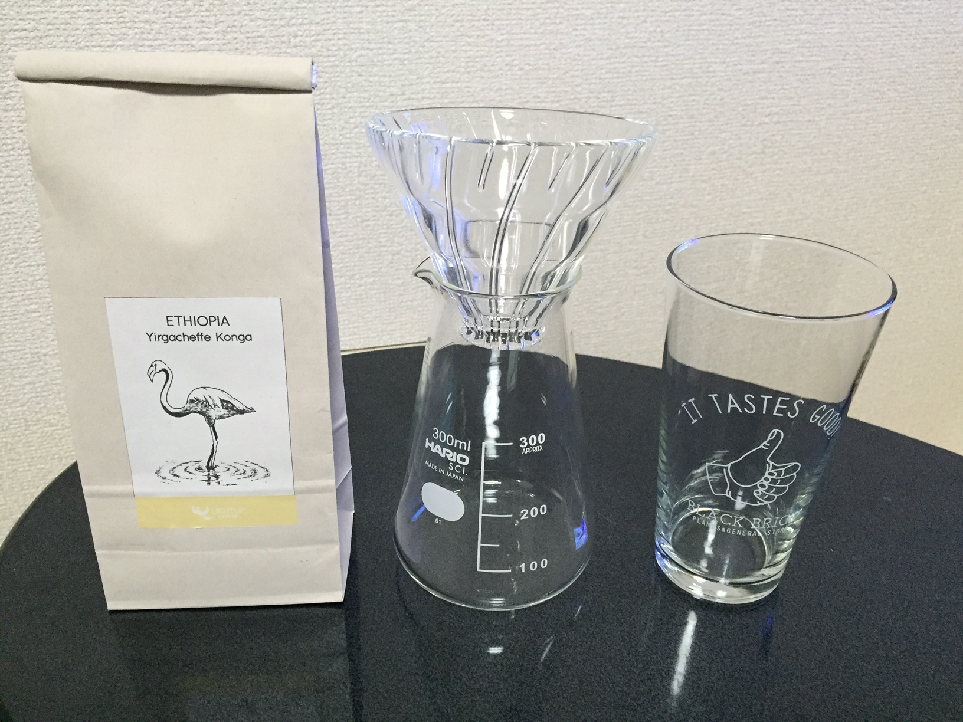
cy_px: 361
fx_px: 807
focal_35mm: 29
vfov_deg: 48.2
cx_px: 482
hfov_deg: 61.7
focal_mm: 4.15
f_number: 2.2
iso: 250
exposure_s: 1/30
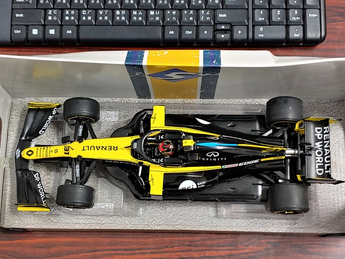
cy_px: 130
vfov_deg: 30.9
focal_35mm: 47
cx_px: 172
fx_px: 468
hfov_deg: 40.4
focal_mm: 4.23
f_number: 1.5
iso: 150
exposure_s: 1/24
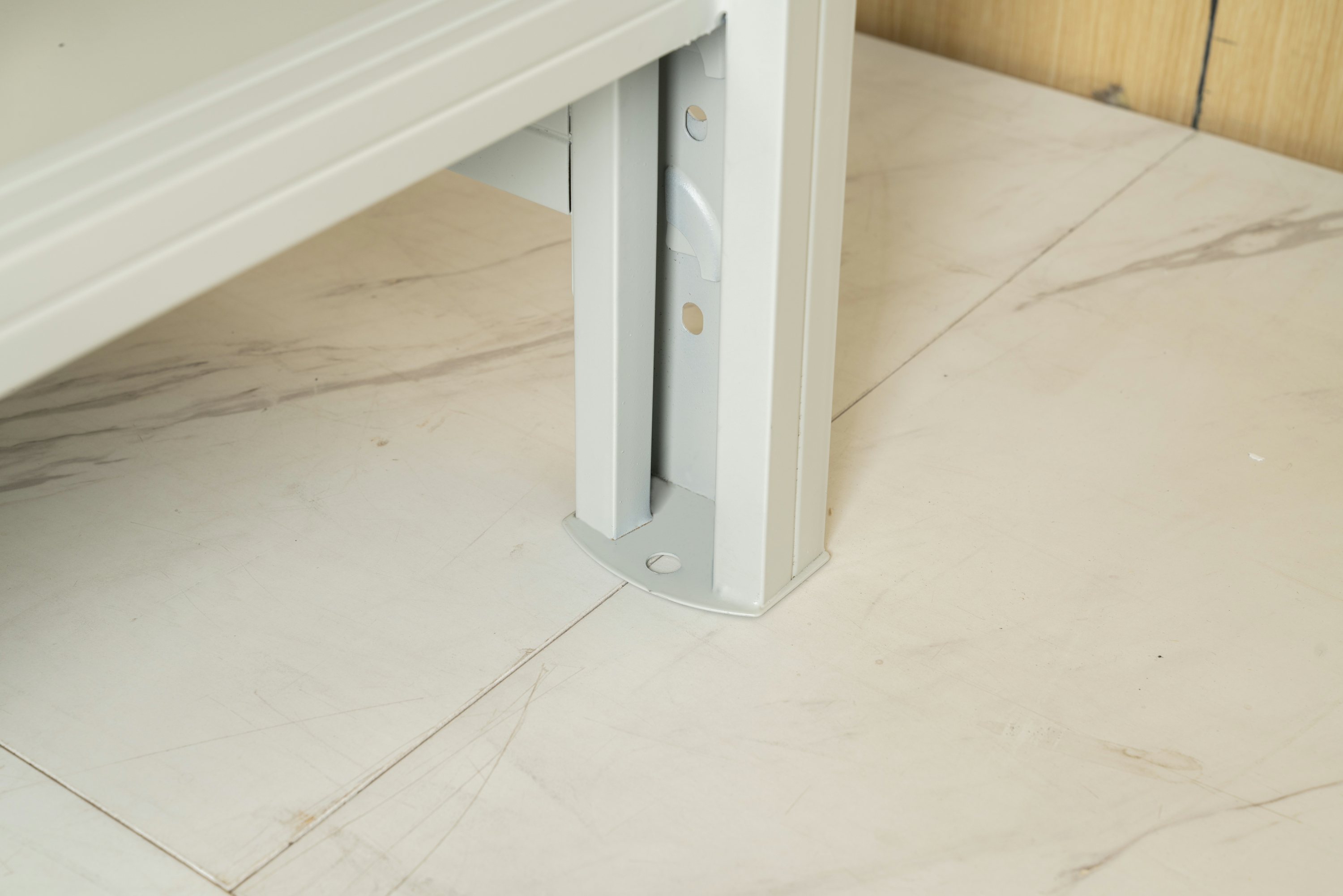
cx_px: 672
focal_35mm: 57
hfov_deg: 35.0
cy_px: 448
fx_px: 2127
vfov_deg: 23.8
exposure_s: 1/125
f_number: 7.1
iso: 125
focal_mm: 57
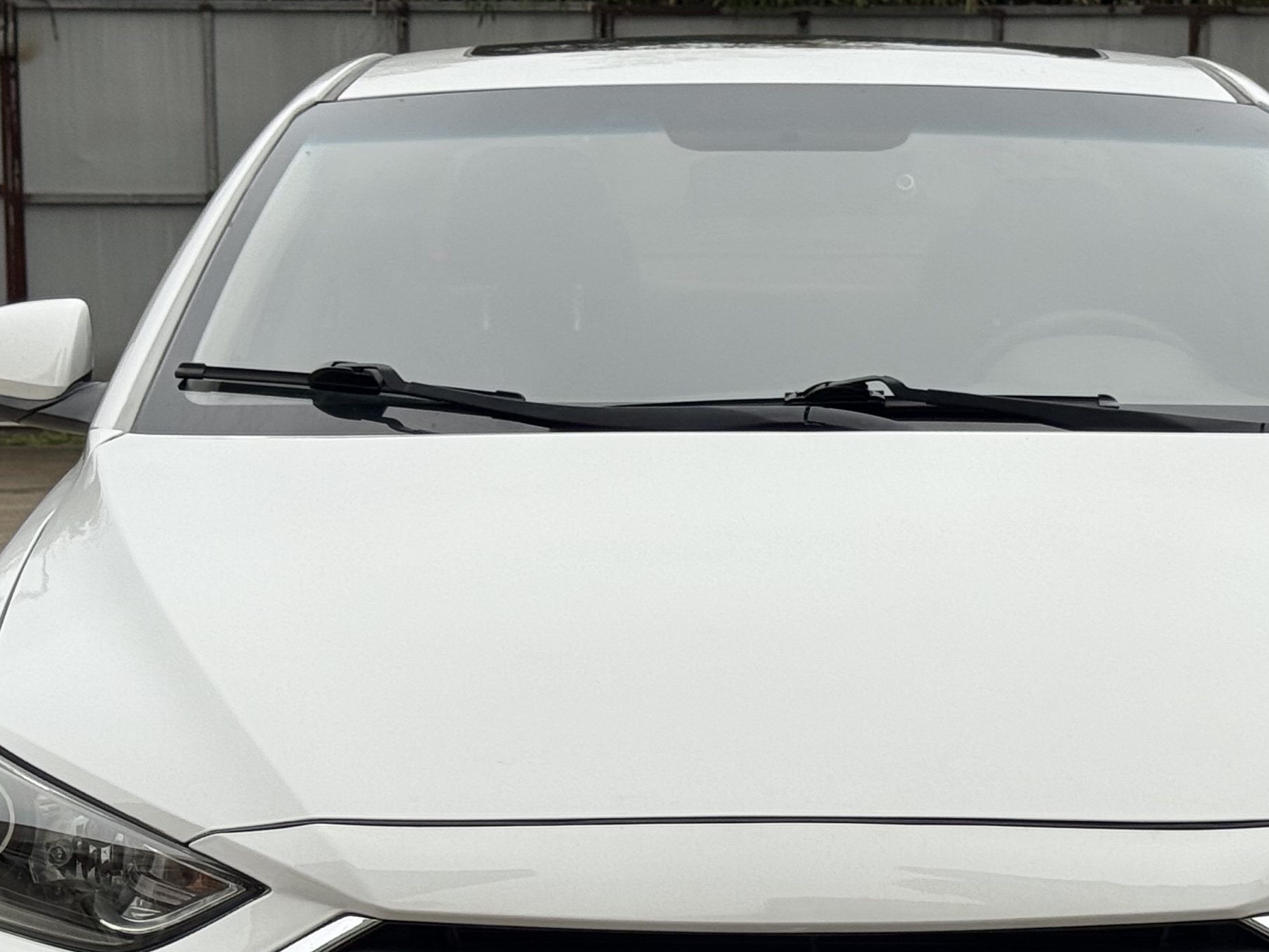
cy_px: 726
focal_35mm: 108
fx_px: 3959
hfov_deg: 18.2
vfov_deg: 13.7
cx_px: 791
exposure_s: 1/204
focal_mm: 6.76
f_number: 1.78
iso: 50
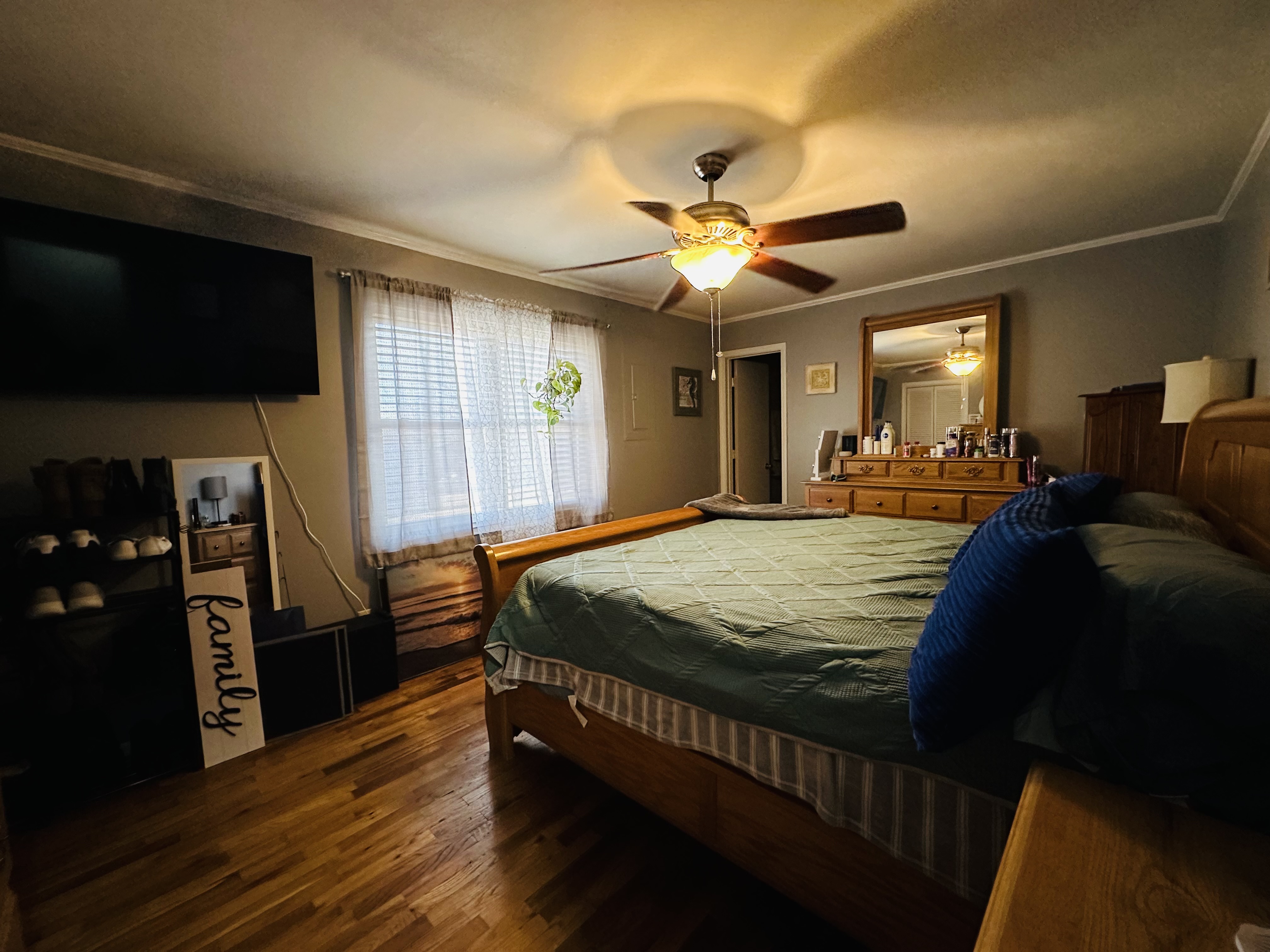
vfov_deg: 85.7
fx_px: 514
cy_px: 476
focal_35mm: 14
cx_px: 635
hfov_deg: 102.1
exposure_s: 1/60
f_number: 2.2
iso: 400
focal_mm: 2.22
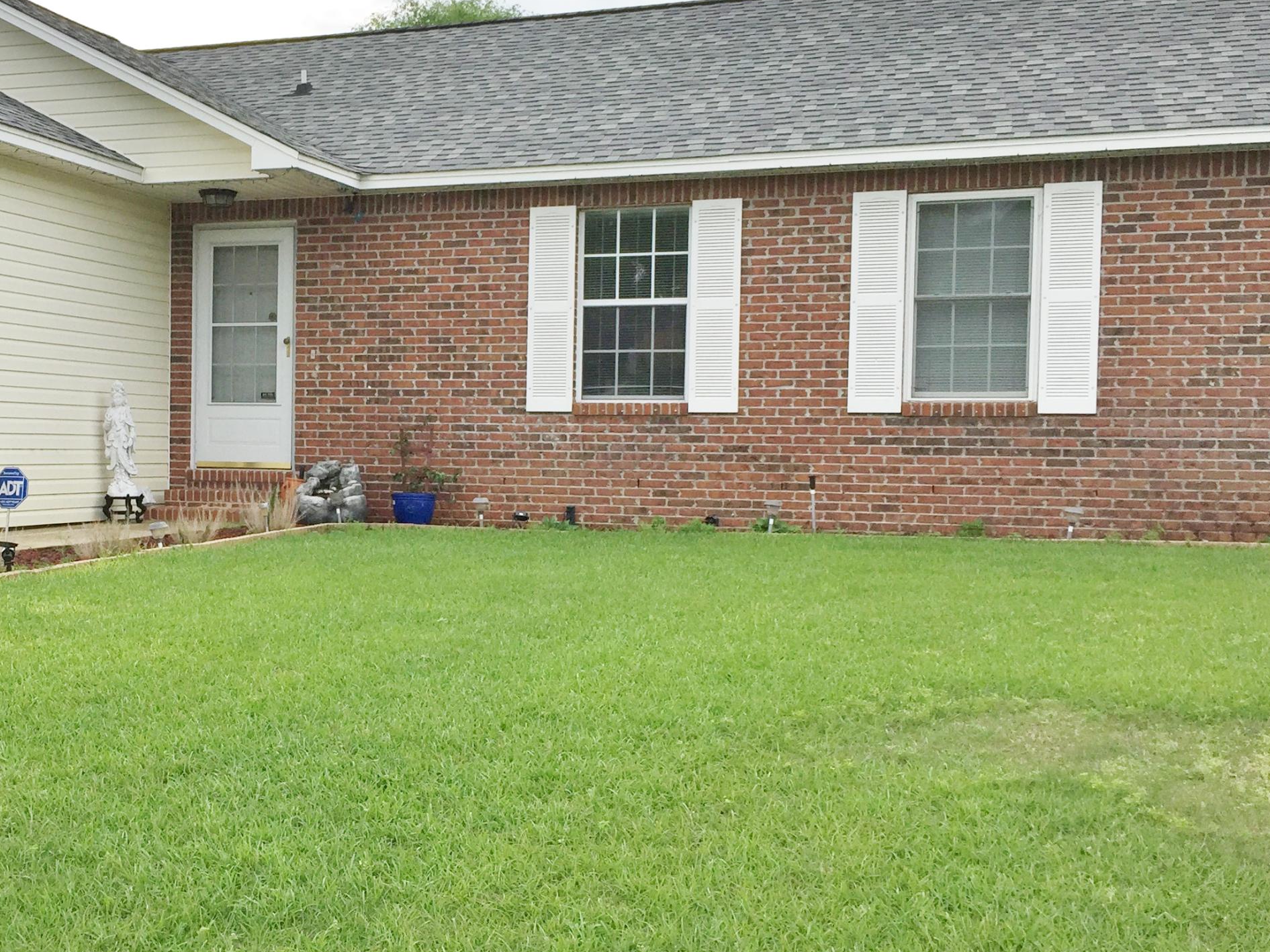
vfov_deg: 31.5
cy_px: 493
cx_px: 352
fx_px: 1688
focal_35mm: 46
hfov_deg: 40.3
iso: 32
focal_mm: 4.15
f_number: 2.2
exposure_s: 1/1647
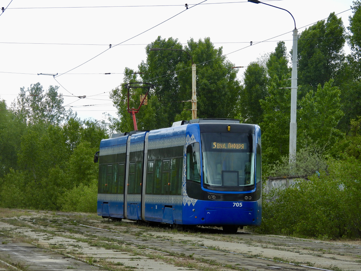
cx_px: 180
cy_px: 136
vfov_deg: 7.4
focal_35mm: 200
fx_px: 2086
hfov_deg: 9.9
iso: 100
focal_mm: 35.7
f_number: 4.5
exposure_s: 1/200
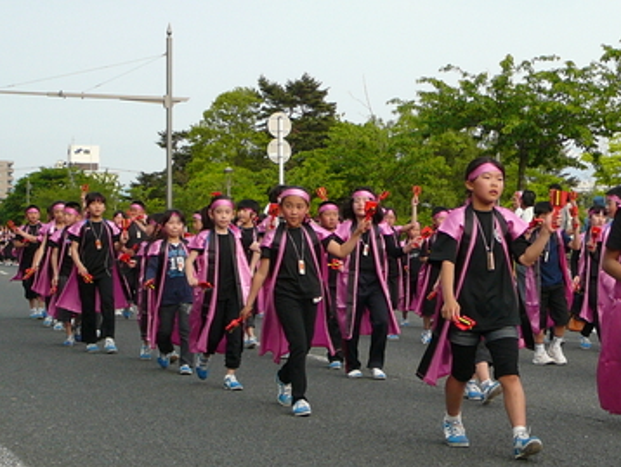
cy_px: 222
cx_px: 515
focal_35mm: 84
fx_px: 1508
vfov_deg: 17.6
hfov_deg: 22.9
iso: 100
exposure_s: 1/500
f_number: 3.3
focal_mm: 7
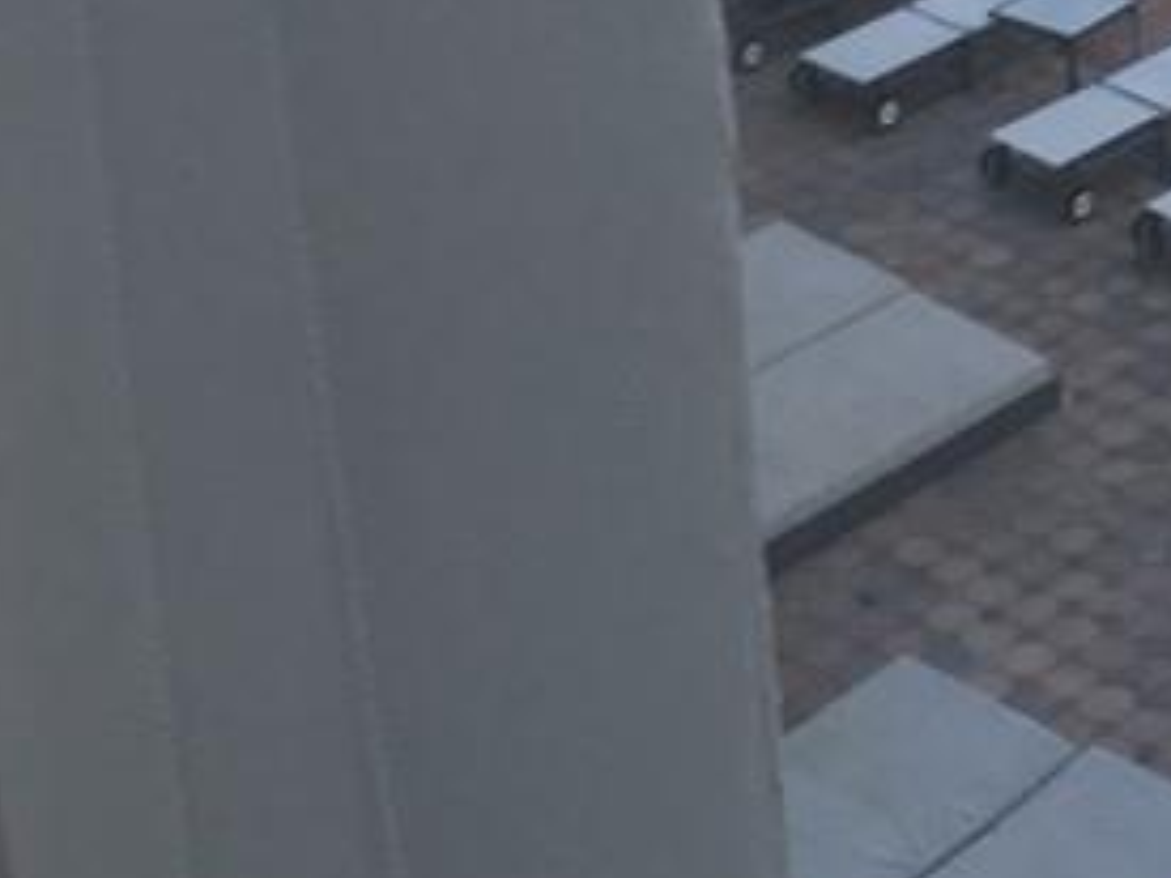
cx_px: 1601
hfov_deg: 17.0
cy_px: -558
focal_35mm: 108
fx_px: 3652
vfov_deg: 12.8
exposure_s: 1/60
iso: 25
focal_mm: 4.15
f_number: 2.2
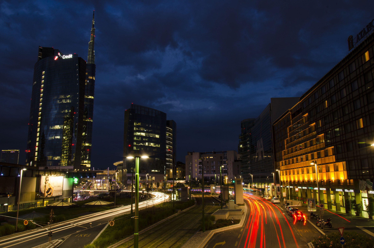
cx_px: 187
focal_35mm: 27
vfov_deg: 47.7
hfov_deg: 67.5
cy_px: 124
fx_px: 280
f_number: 22
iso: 100
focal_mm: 18
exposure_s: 15
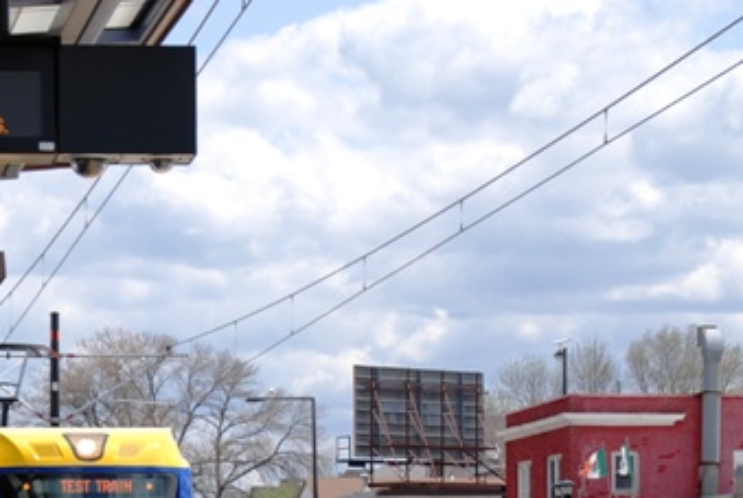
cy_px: 518
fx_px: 2976
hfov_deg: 14.1
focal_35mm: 144
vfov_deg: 9.5
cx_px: 127
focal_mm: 42
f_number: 9
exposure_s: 1/320
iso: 100
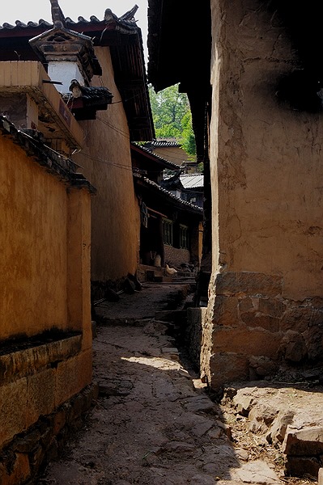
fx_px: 566
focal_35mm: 42
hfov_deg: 31.8
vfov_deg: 46.4
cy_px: 242
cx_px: 162
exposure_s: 1/50
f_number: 11
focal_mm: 28
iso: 200
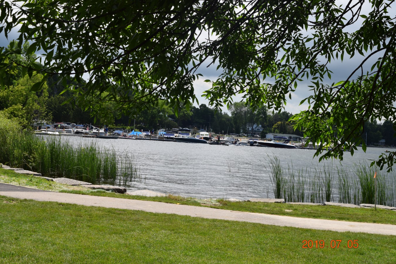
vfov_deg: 25.8
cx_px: 198
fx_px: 577
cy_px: 132
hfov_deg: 37.9
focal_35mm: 52
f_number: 10
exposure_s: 1/400
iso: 200
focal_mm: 35
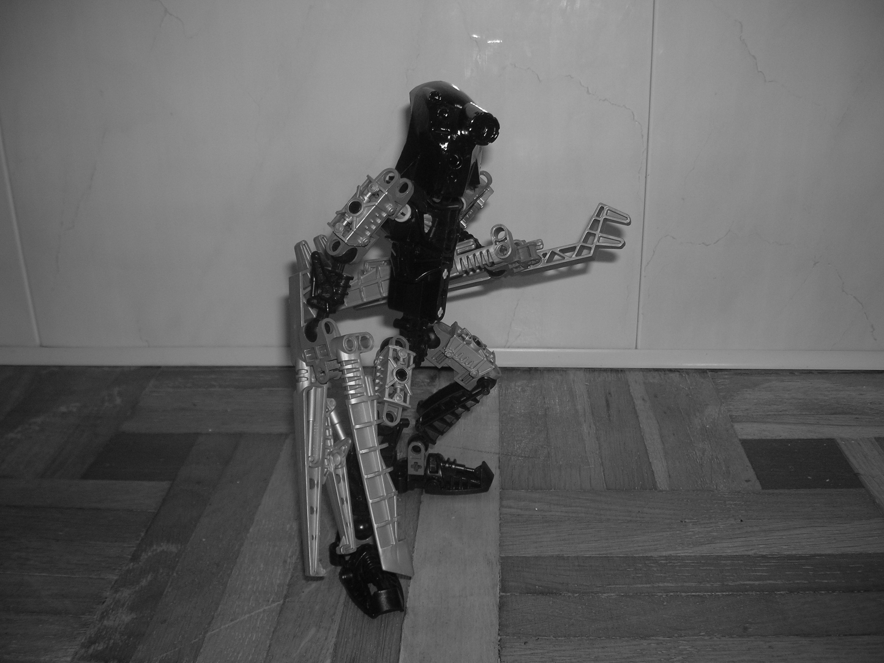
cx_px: 442
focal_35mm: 34
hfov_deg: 54.0
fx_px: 868
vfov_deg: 41.8
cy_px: 332
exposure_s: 1/60.1
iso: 50
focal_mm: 5.7
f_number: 2.9
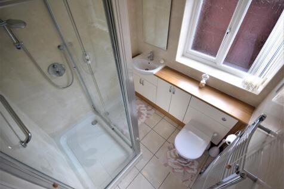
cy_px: 94
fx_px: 118
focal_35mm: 15
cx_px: 142
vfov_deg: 77.3
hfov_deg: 100.4
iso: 400
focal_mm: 10
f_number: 6.3
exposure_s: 1/160
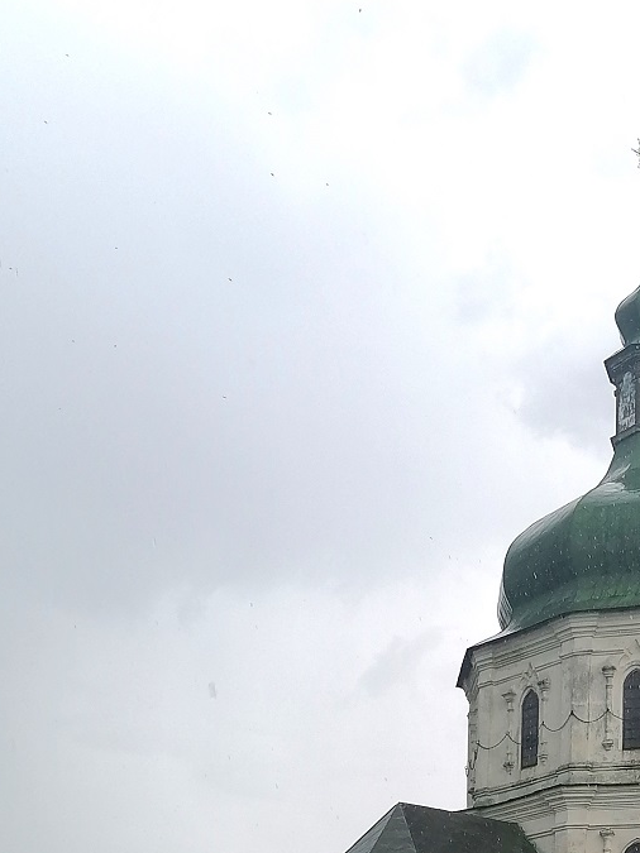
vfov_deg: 28.4
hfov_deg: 22.0
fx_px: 1578
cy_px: 852
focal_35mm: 64
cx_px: 654
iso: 50
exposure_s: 1/750
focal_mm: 5.3
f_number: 1.8
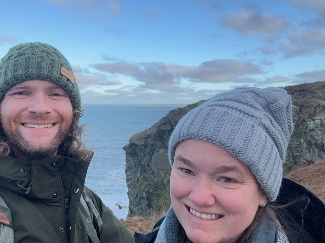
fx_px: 319
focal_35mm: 34
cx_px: 123
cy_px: 90
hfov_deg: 53.4
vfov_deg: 41.5
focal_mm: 2.69
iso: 25
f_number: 1.9
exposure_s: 1/318
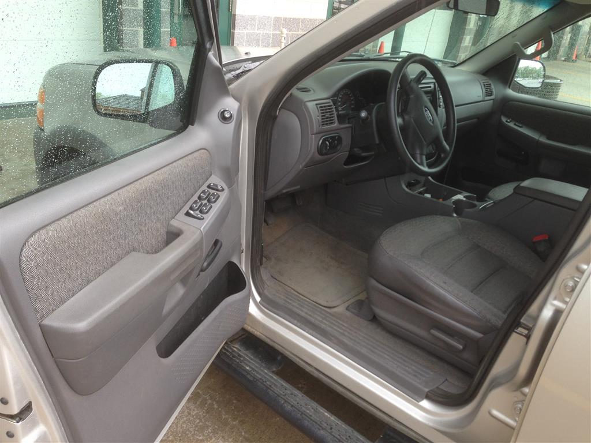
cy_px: 222
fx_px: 563
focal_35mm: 33
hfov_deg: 55.4
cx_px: 296
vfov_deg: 42.9
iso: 50
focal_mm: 4.13
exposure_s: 1/133
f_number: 2.4
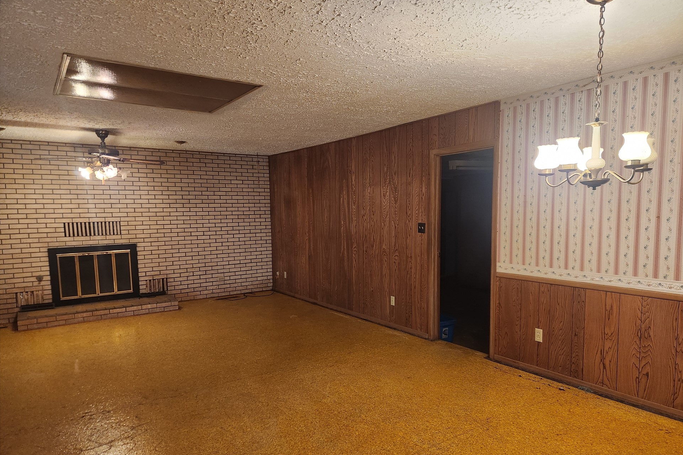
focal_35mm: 24
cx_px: 342
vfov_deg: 53.0
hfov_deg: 73.7
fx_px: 455
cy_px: 255
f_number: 1.8
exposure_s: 1/120
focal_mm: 5.4
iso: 640
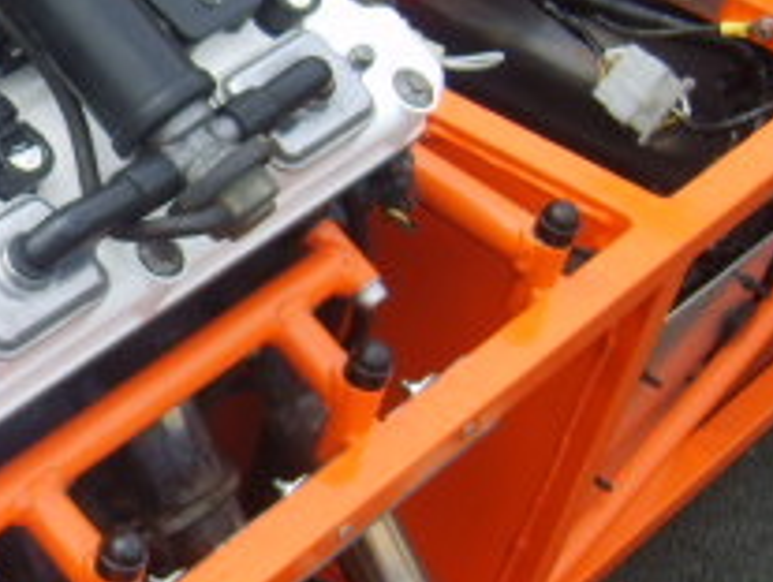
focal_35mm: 108
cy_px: 317
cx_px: -168
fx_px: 2416
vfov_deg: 13.7
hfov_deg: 17.3
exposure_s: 1/750
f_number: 2.8
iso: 50
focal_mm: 7.4
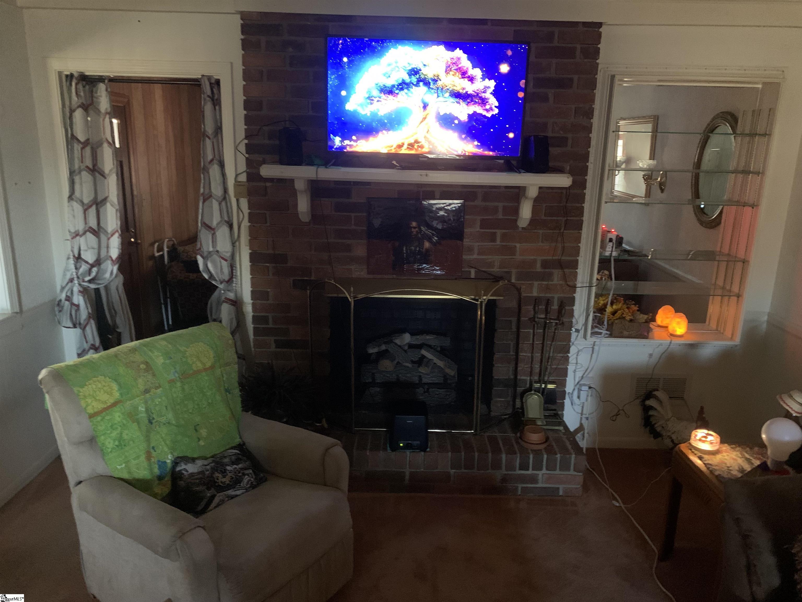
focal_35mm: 26
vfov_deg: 53.1
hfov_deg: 67.3
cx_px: 401
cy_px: 301
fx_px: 602
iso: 800
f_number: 1.8
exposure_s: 1/23
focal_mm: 4.25
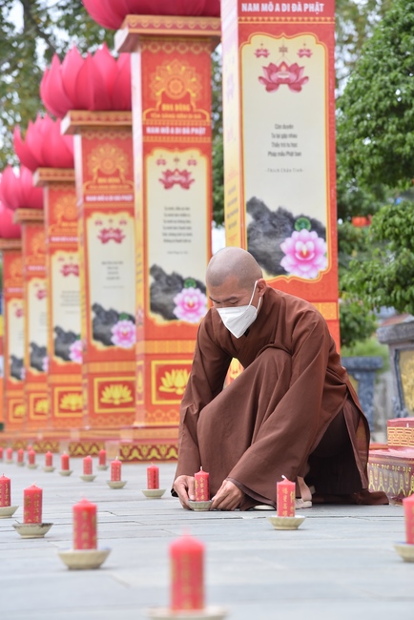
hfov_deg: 11.4
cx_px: 207
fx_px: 2068
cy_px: 310
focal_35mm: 120
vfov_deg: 17.1
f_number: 5.6
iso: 200
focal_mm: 120
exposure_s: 1/160
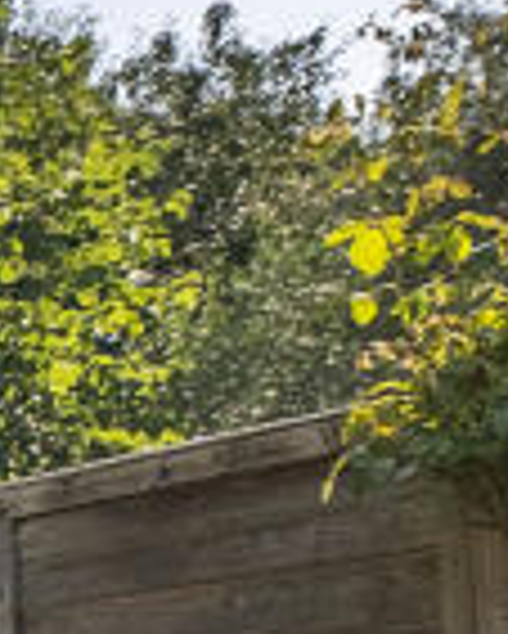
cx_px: -1484
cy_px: 933
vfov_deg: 17.1
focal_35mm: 102
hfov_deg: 8.4
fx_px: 1915
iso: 500
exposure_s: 1/680
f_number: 7.1
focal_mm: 10
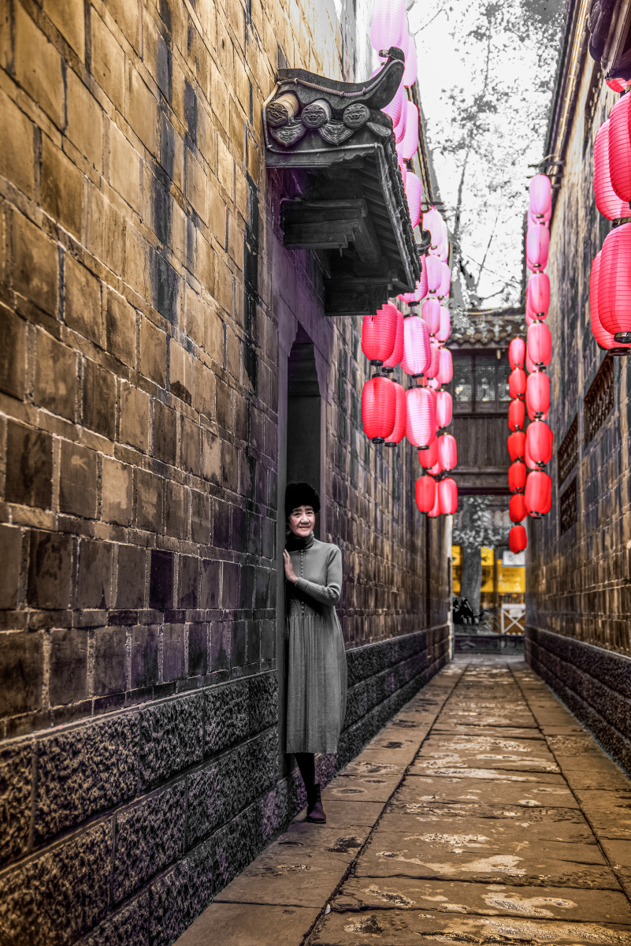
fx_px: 1261
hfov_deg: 28.1
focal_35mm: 48
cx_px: 316
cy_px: 473
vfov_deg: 41.1
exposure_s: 1/20
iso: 100
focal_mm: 48
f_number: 4
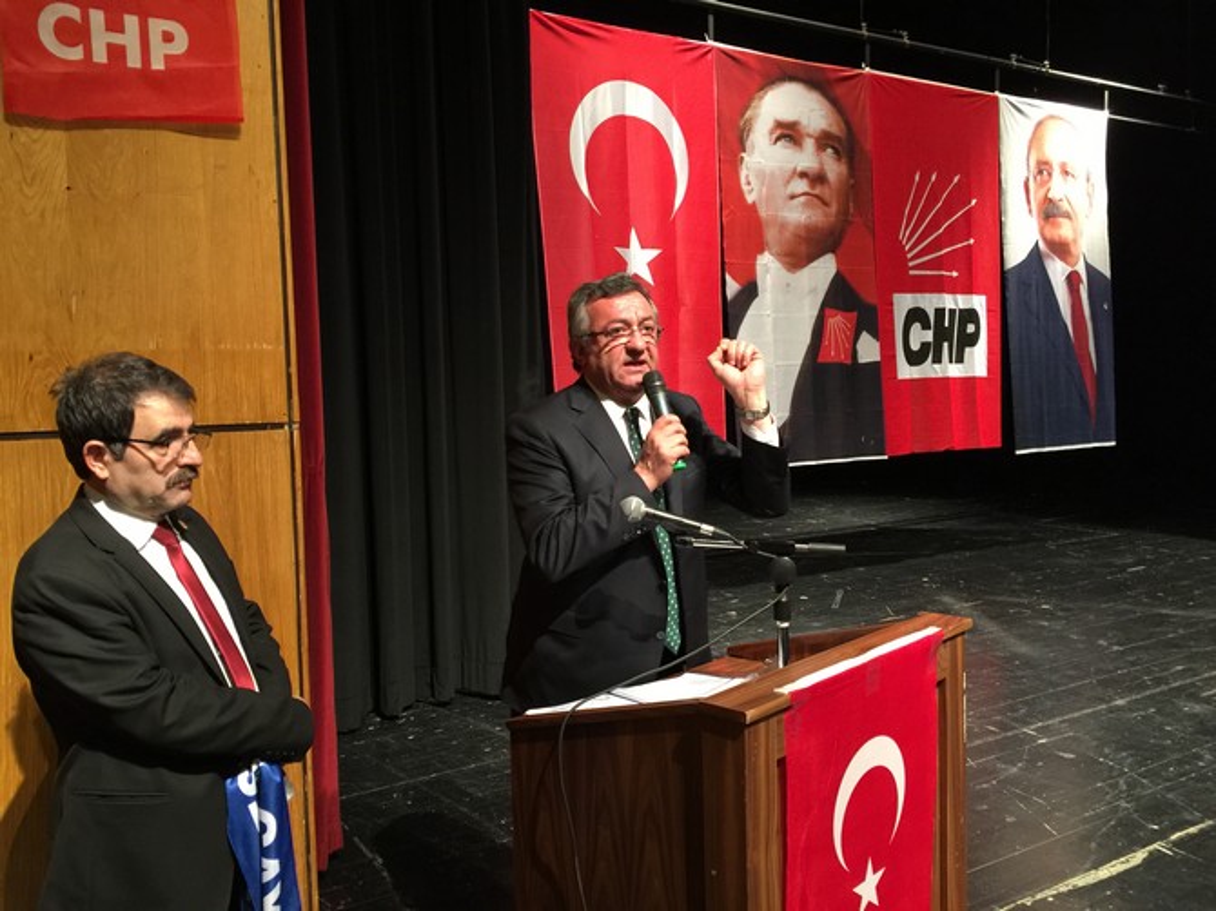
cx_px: 608
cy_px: 456
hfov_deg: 61.7
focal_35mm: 29
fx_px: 1018
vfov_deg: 48.2
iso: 100
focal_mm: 4.15
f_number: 2.2
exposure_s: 1/10
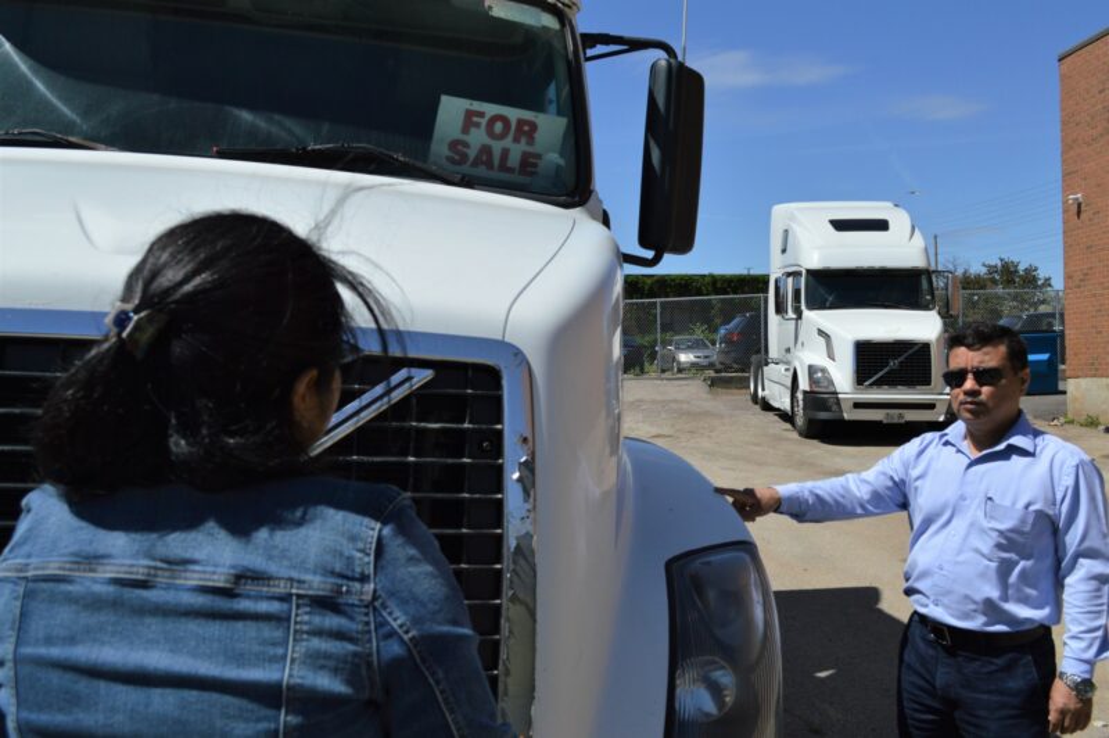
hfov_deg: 53.2
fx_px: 1108
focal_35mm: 36
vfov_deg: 36.8
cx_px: 554
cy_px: 369
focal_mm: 24
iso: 400
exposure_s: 1/2500
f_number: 7.1
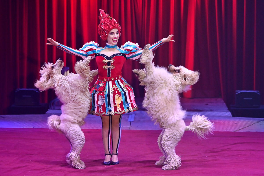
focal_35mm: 110
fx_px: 806
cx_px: 132
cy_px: 88
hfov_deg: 18.6
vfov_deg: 12.4
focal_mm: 110
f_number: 3.2
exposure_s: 1/1250
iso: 1600
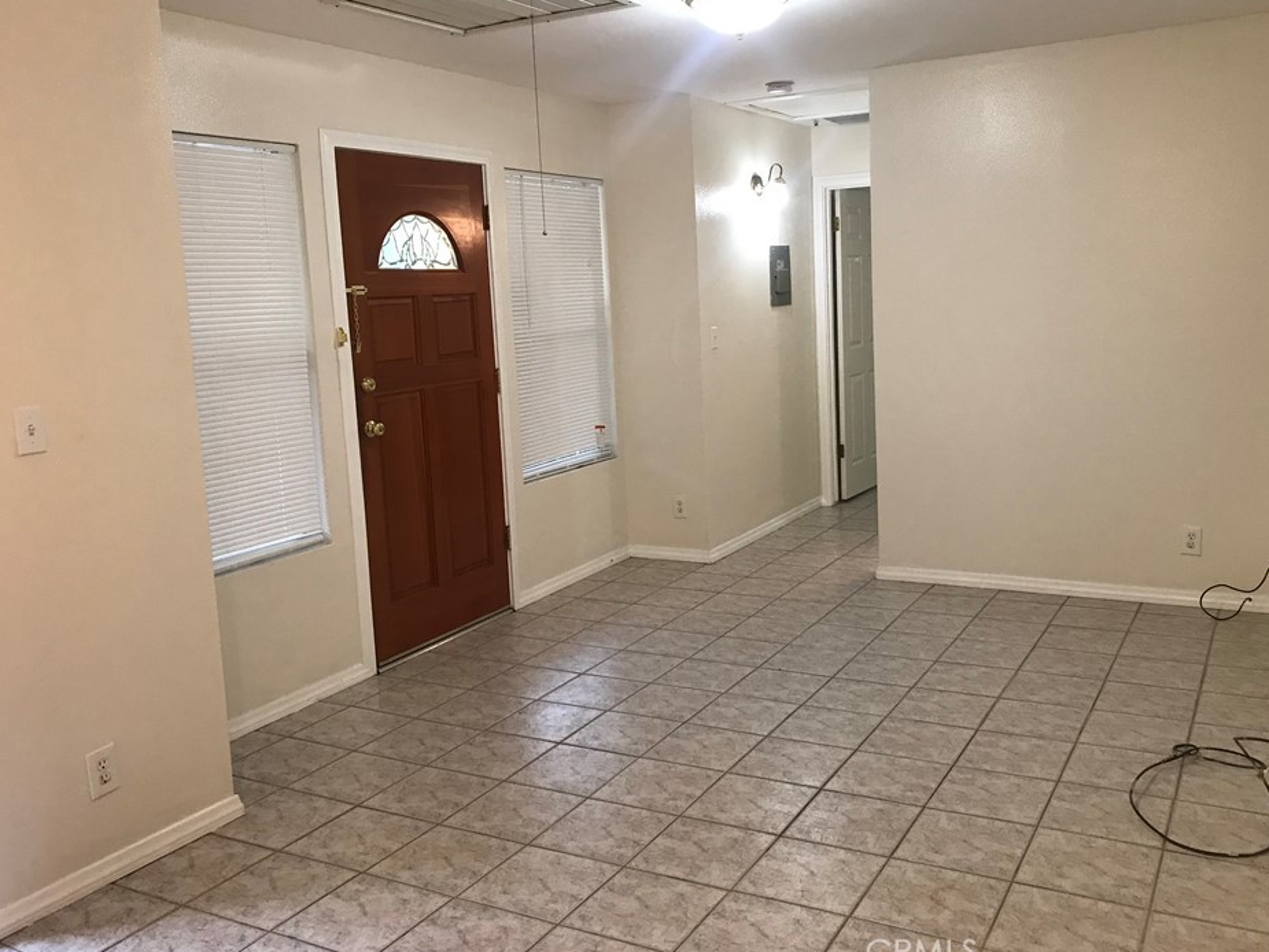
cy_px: 444
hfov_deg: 58.3
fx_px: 1137
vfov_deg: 45.4
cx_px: 668
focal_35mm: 31
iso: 32
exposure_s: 1/30
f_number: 1.8
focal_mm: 3.99
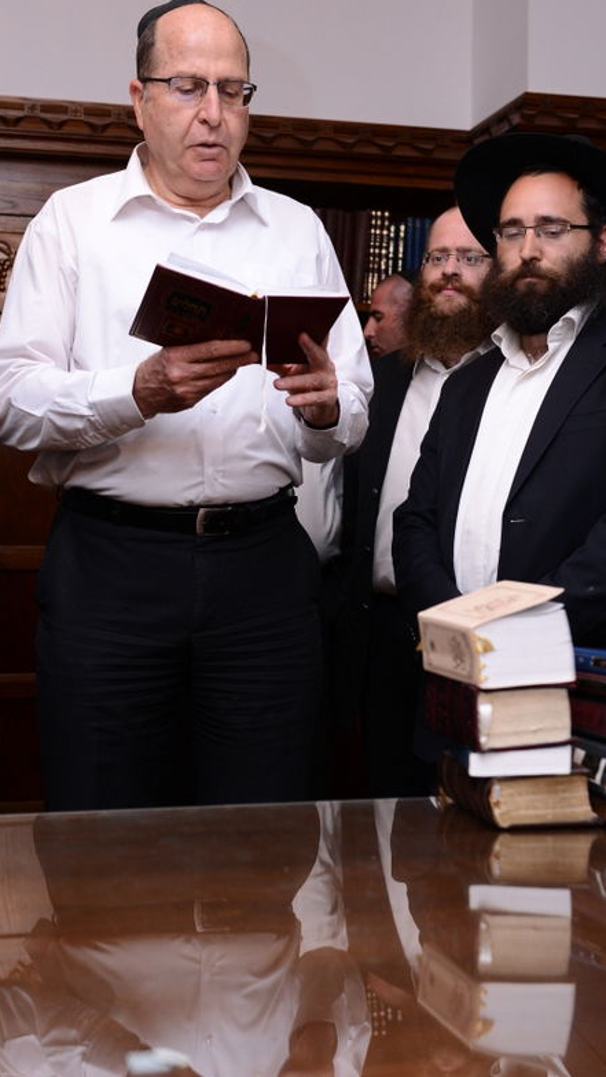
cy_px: 523
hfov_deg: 23.0
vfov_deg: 39.9
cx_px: 245
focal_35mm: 52
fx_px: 1485
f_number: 4.5
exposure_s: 1/125
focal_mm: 38
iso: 1250
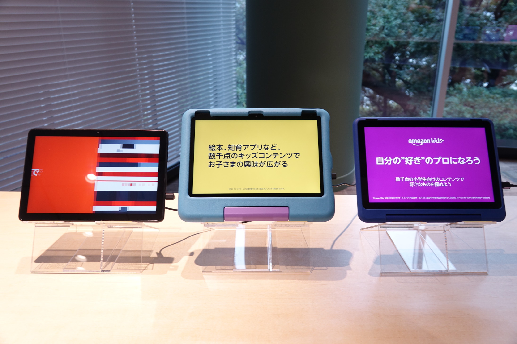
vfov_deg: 42.3
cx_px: 258
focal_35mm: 31
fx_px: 445
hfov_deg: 60.3
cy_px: 172
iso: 200
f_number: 2.8
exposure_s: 1/40
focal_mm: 11.26
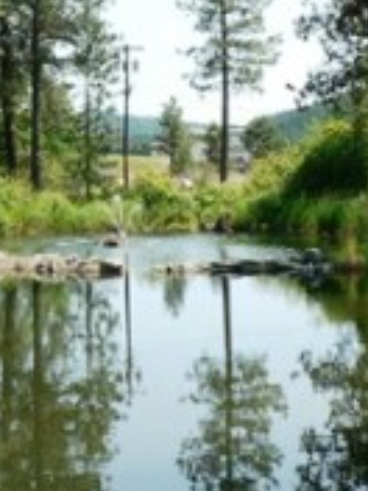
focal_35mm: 82
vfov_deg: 23.4
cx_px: 100
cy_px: 84
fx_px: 1162
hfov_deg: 17.9
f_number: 5
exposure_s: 1/250
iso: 100
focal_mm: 6
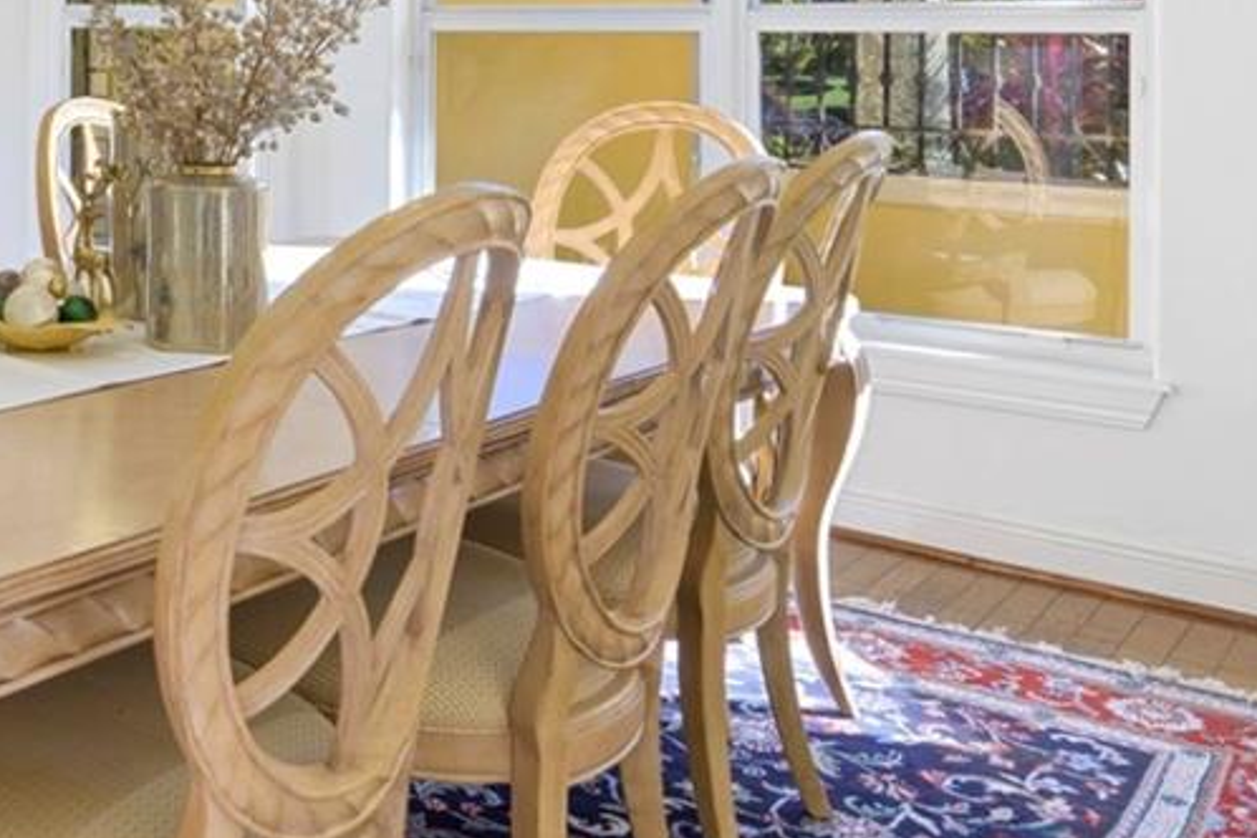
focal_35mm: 45
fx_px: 1571
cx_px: -48
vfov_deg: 28.3
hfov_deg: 38.0
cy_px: 28
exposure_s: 1/6
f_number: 9
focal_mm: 14
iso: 125
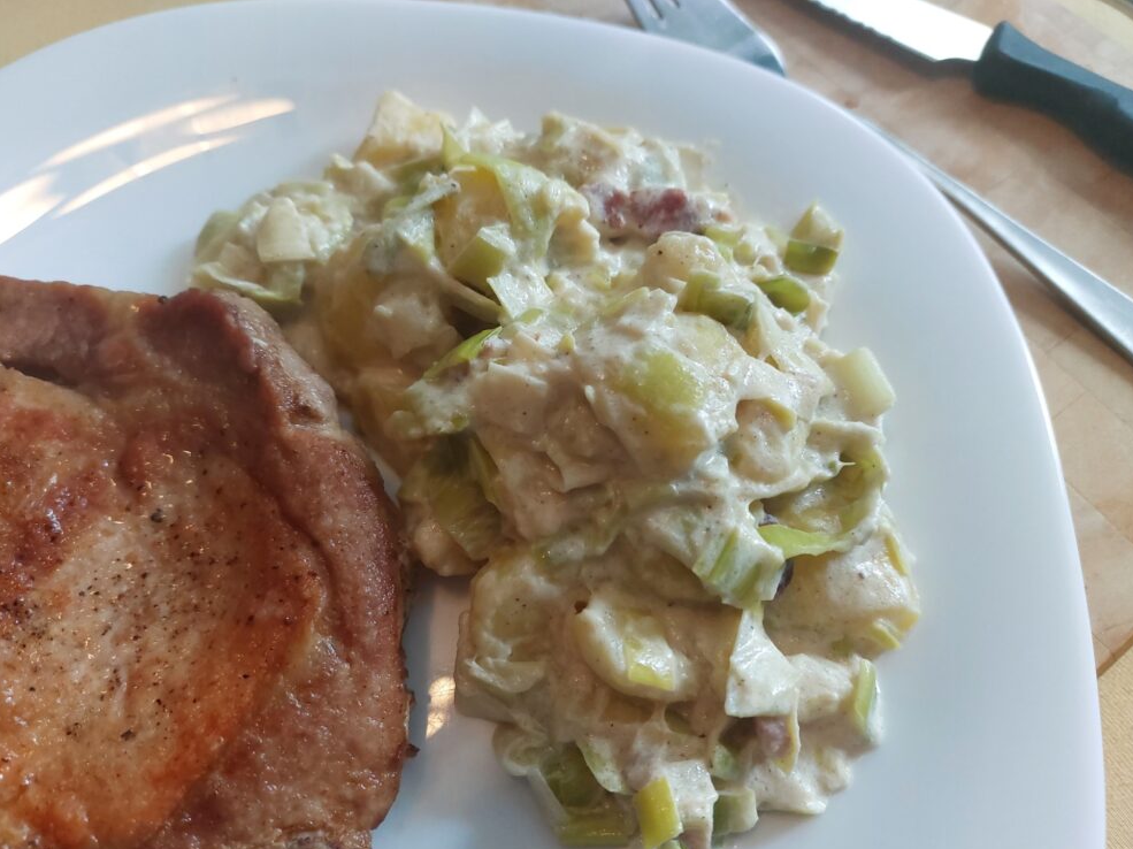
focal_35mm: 26
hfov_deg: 67.3
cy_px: 441
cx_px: 568
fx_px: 851
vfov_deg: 53.0
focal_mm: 5.23
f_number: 1.8
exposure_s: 1/100
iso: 320
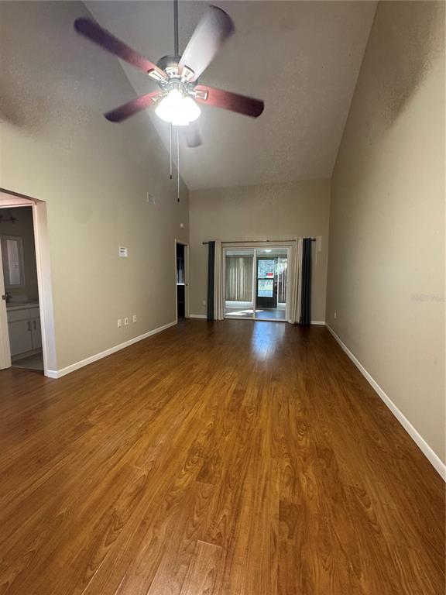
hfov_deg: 85.7
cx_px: 223
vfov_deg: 102.1
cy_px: 298
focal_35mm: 14
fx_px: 241
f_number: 2.2
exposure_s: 1/60
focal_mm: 2.22
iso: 400
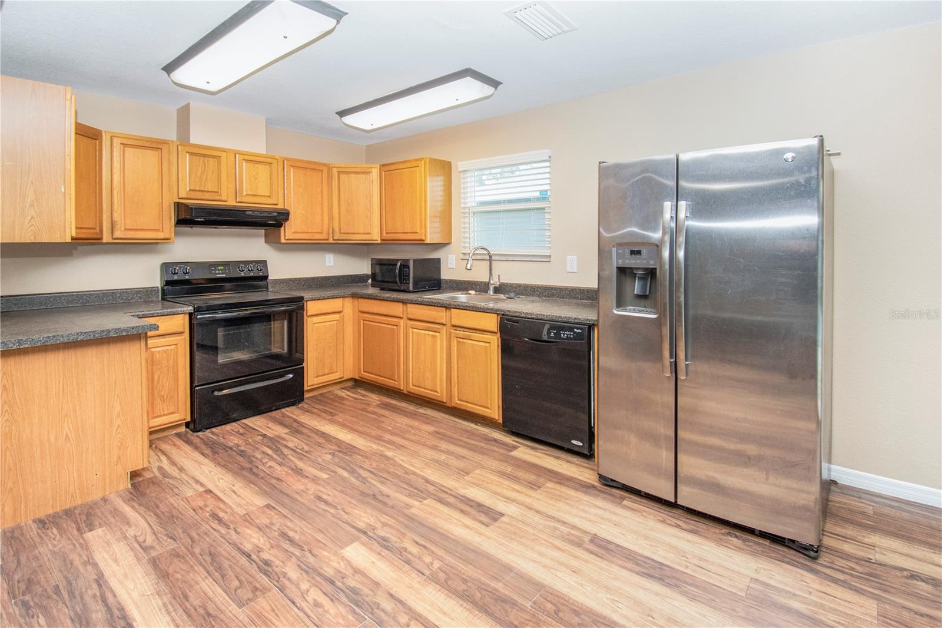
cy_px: 314
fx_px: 392
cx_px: 471
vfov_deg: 77.3
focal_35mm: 15
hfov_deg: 100.4
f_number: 5
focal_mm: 10
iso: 800
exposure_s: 1/100
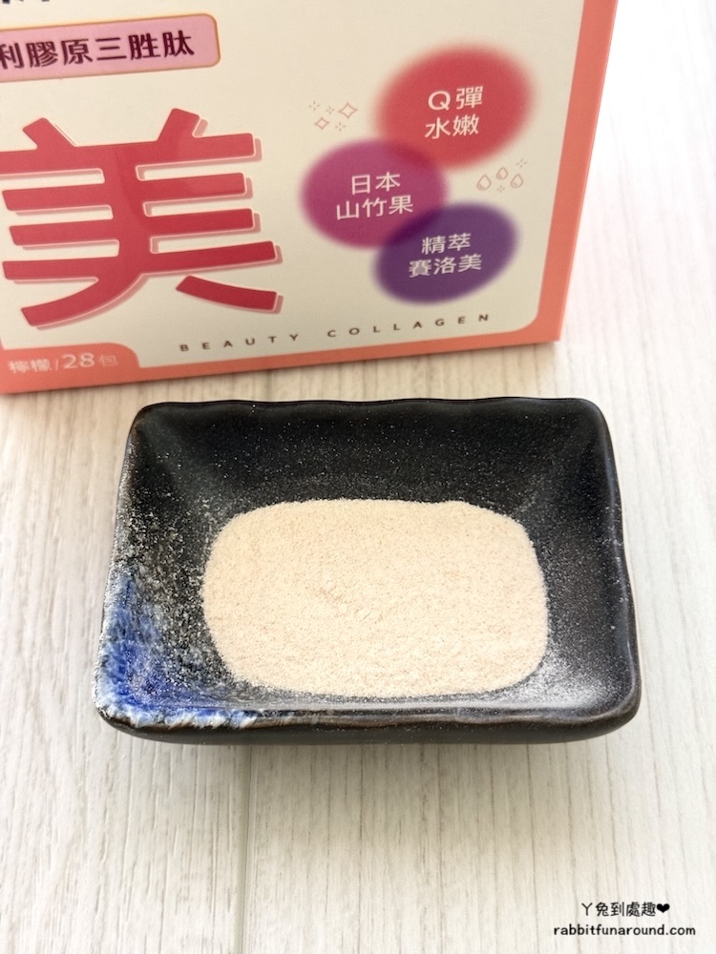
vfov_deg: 39.7
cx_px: 358
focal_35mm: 48
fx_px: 1324
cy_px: 477
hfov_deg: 30.3
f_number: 1.78
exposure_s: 1/40
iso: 320
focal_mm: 6.76
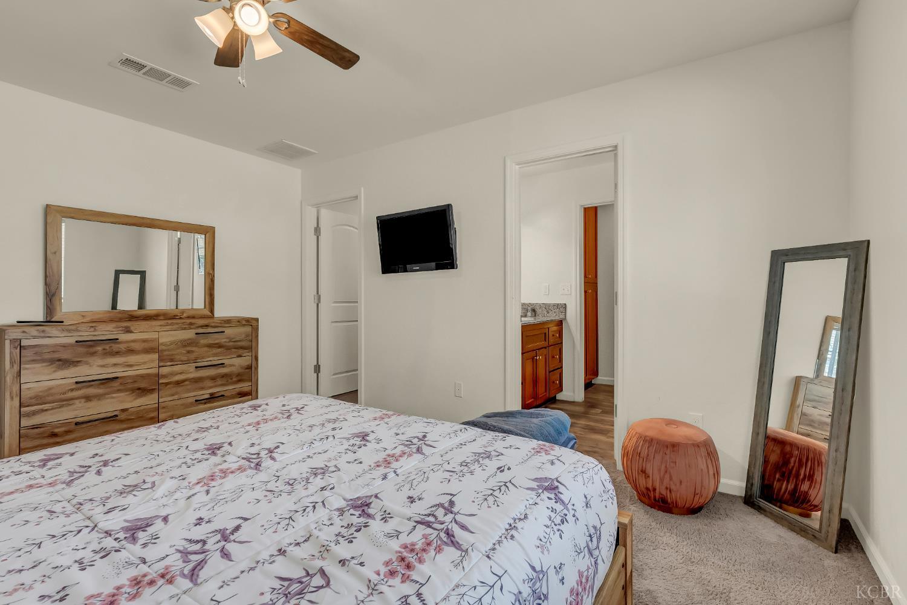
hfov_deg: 96.7
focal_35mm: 16
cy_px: 302
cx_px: 454
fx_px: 403
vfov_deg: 73.7
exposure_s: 1/100
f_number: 10
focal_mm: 16
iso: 1600
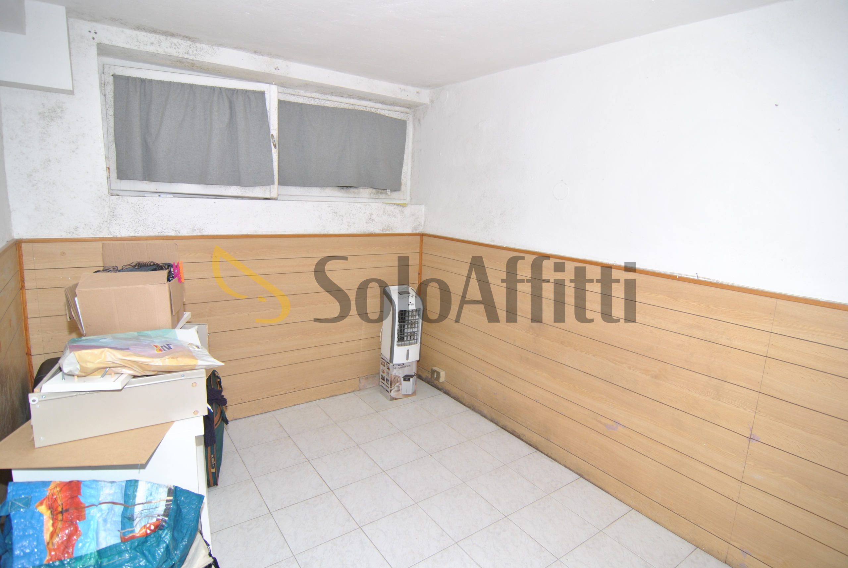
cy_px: 284
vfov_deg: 67.5
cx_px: 424
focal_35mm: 18
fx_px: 425
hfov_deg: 89.9
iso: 200
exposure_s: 1/60
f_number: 4
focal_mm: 12
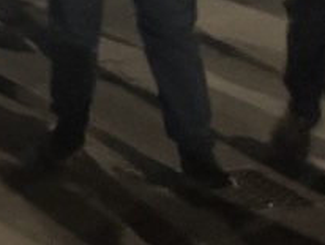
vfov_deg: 9.7
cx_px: -497
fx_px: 1401
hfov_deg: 10.9
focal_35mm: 149
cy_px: -131
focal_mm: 6.76
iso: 640
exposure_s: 1/60
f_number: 1.78
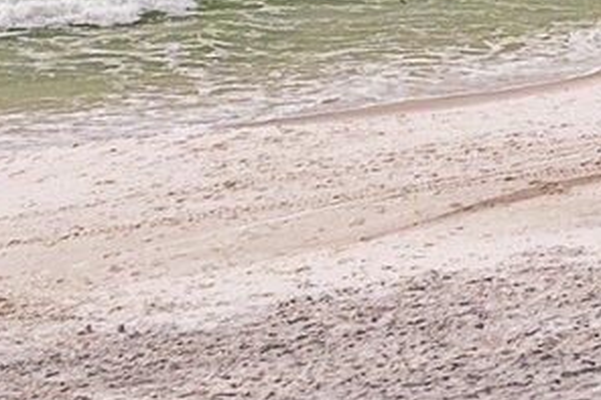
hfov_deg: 7.5
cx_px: 1632
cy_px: -531
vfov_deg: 5.3
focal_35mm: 249
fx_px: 4154
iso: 160
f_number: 8
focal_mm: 24
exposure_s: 1/125
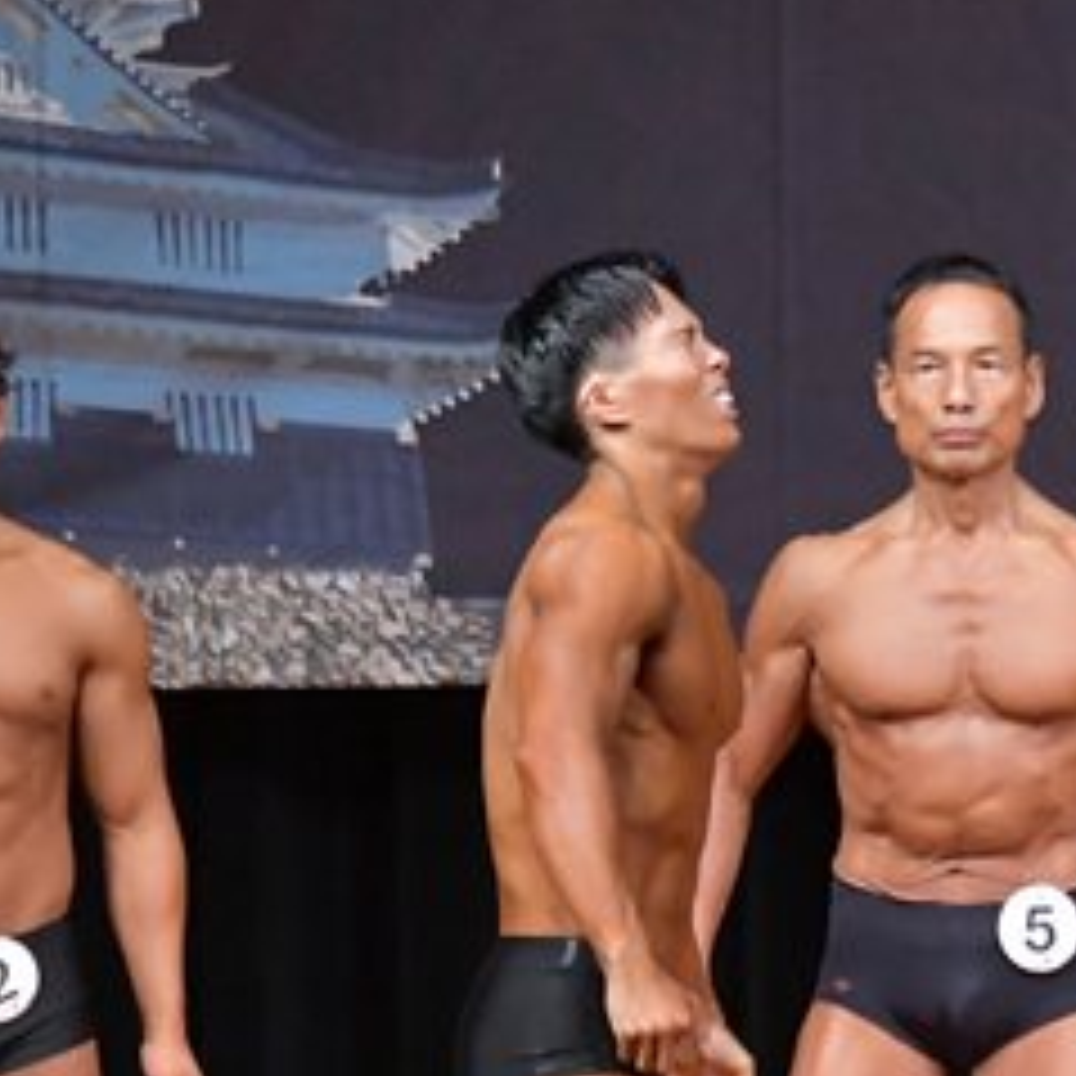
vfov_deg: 2.9
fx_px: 21065
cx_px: 876
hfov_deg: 2.9
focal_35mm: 599
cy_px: 986
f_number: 5.6
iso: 6400
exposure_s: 1/400
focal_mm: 145
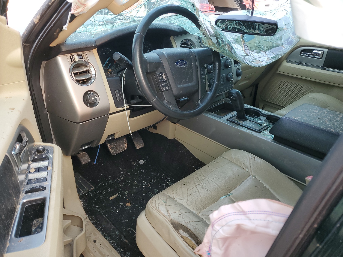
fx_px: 258
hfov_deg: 67.3
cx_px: 172
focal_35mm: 26
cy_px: 128
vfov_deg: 53.1
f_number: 1.5
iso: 64
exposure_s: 1/120
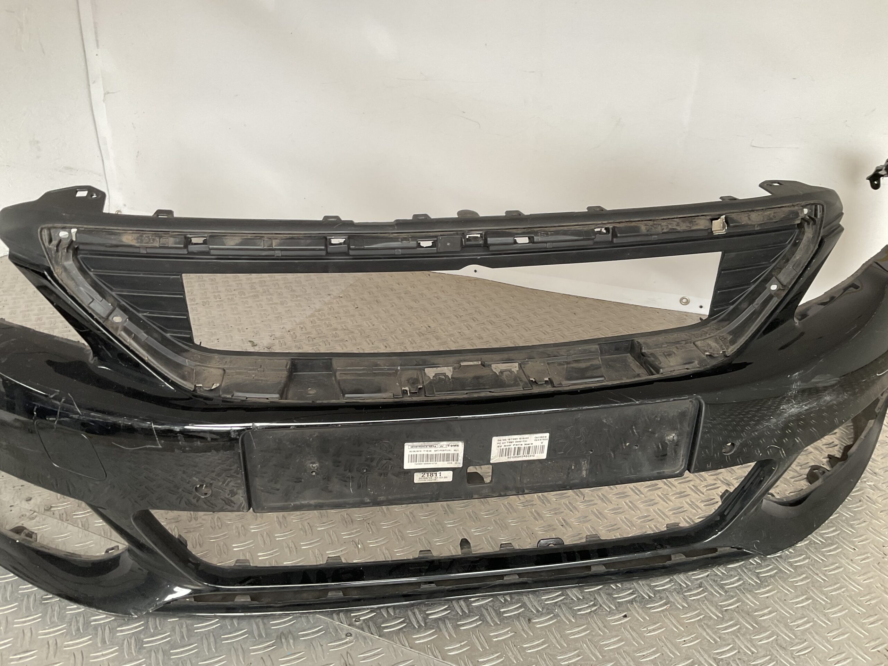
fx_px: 744
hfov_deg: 61.7
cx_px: 444
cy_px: 333
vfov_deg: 48.2
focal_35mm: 29
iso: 40
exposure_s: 1/60
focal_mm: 3
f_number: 1.8
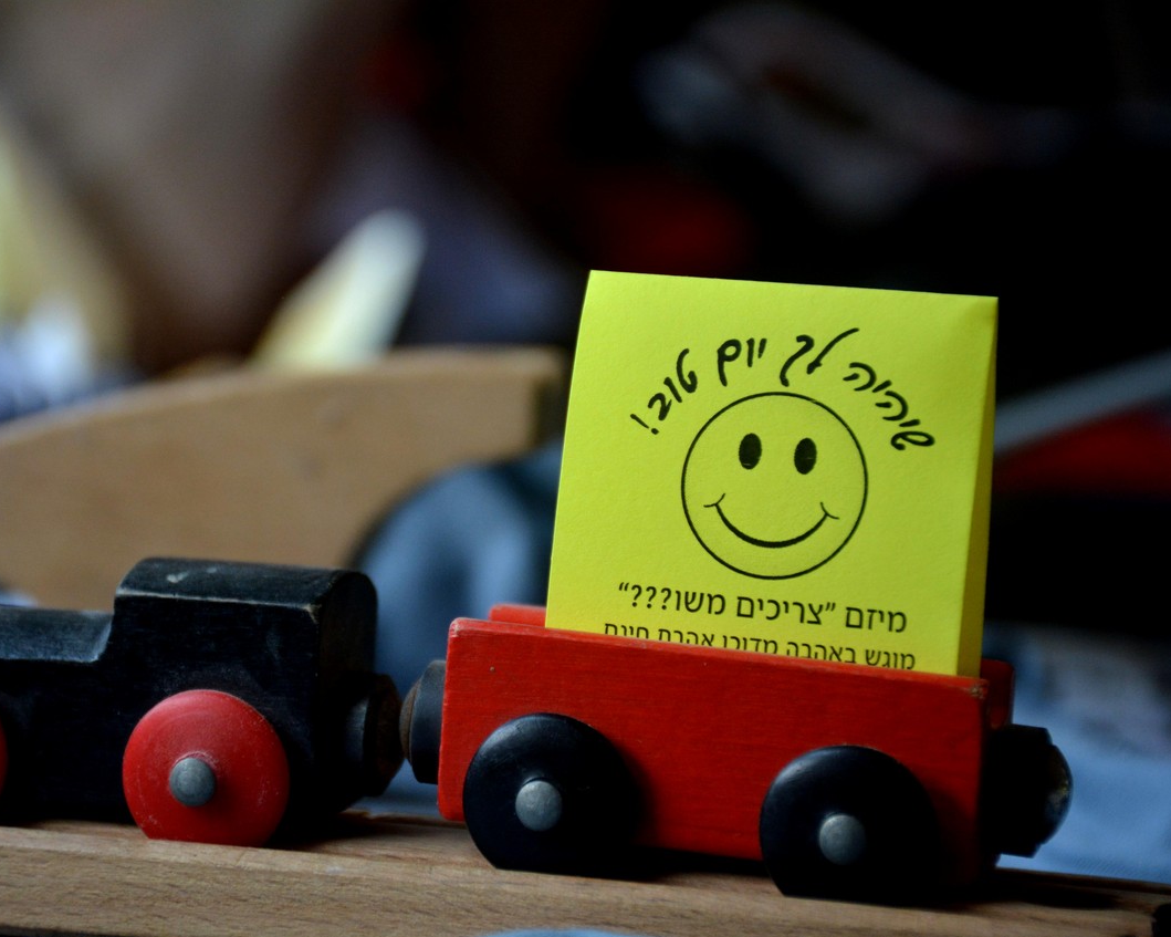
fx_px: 5599
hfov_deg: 11.9
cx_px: 488
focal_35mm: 162
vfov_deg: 9.6
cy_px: 470
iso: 1000
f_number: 5.3
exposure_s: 1/640
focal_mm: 95
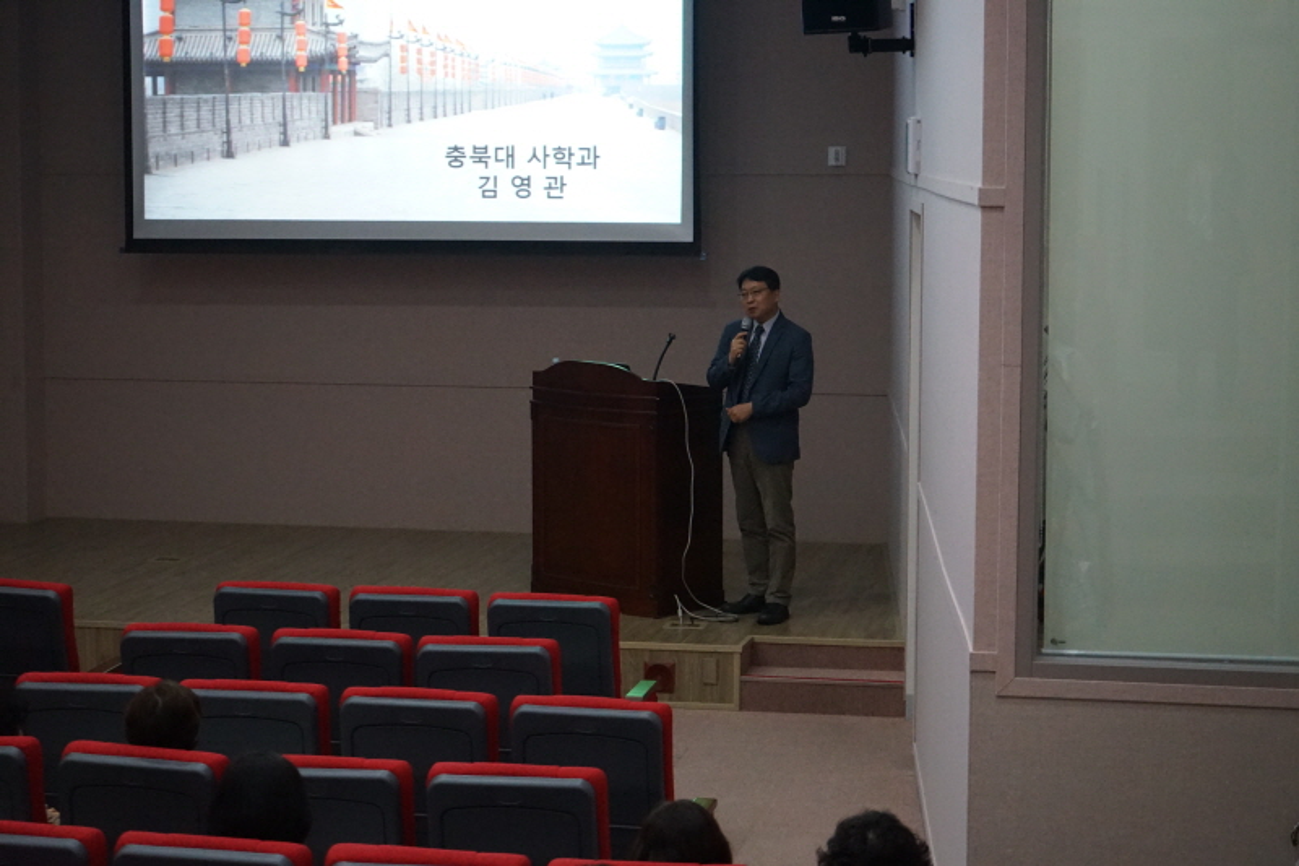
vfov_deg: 19.4
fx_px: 2525
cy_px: 433
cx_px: 650
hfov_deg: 28.8
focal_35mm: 70
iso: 6400
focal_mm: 70
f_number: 5.6
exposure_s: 1/160
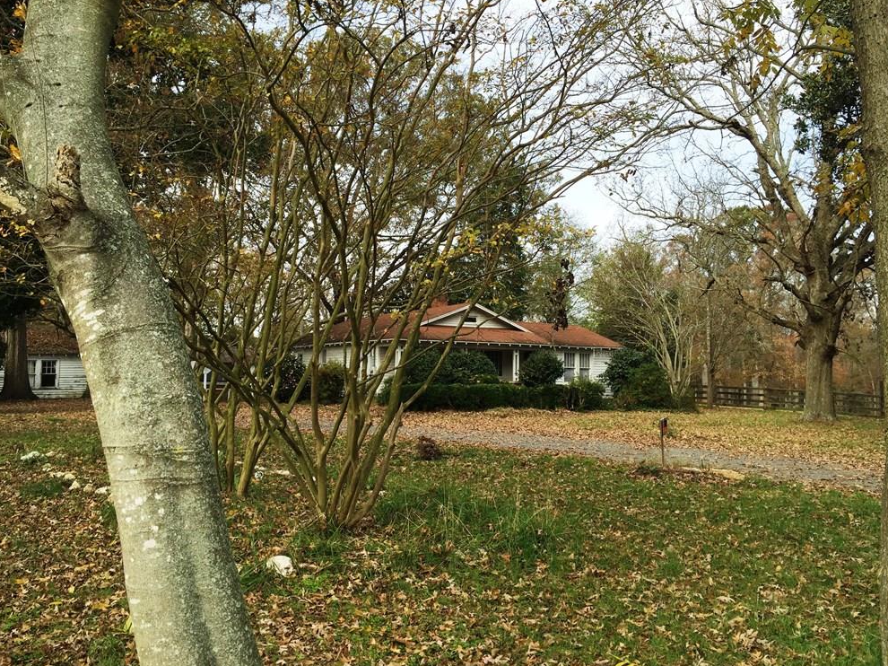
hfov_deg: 60.0
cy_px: 339
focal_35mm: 30
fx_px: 769
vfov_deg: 46.8
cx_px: 441
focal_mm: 4.15
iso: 32
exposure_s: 1/746
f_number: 2.2
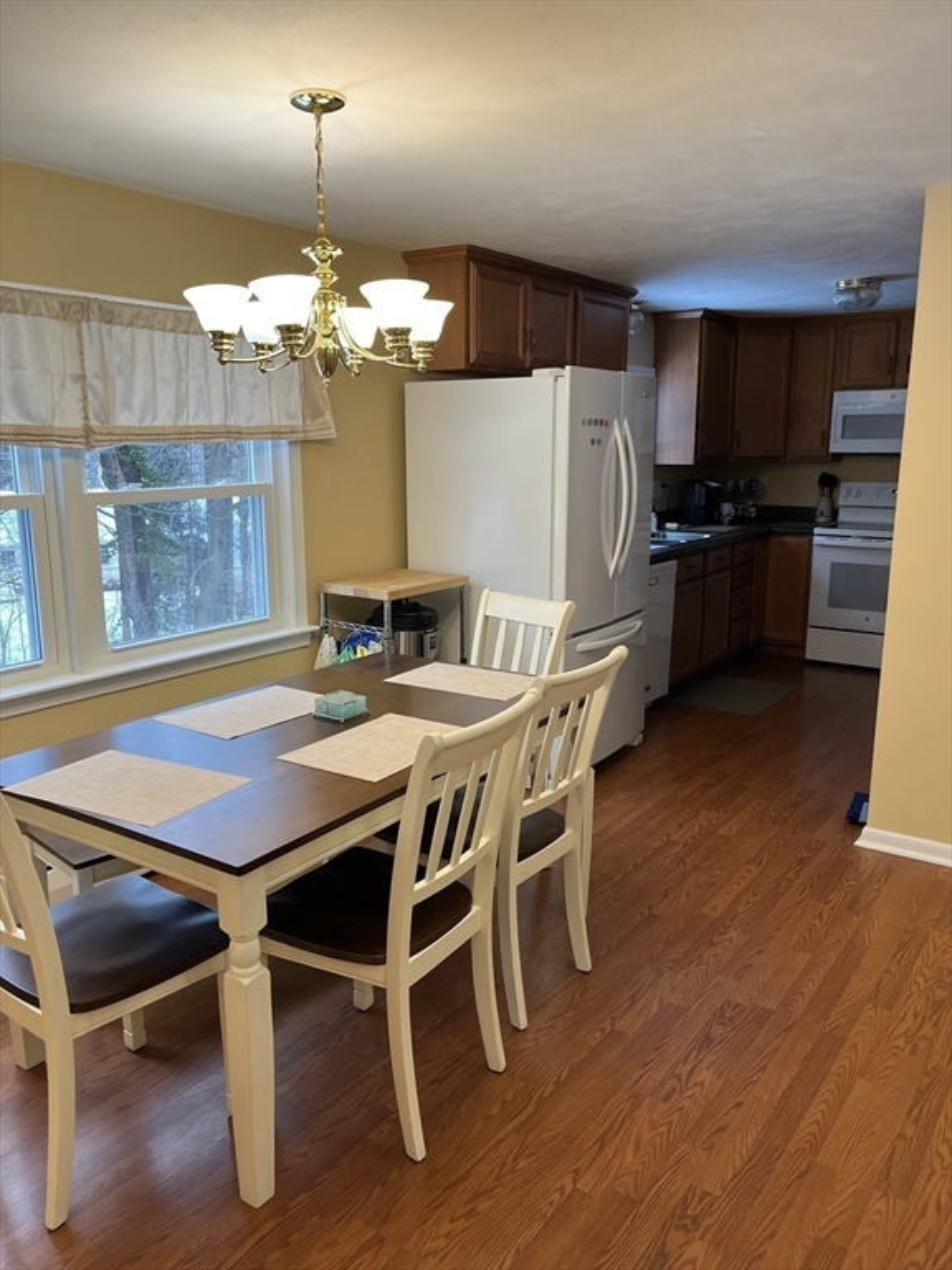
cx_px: 476
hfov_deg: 53.1
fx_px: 953
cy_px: 635
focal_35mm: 26
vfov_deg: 67.3
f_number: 1.6
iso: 100
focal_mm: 5.1
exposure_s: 1/120
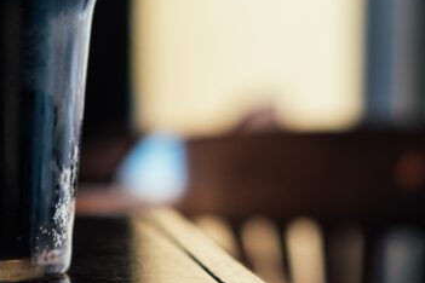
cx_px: 116
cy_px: 44
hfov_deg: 17.6
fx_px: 1369
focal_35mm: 116
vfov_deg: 11.8
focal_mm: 35
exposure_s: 1/125
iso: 500
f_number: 2
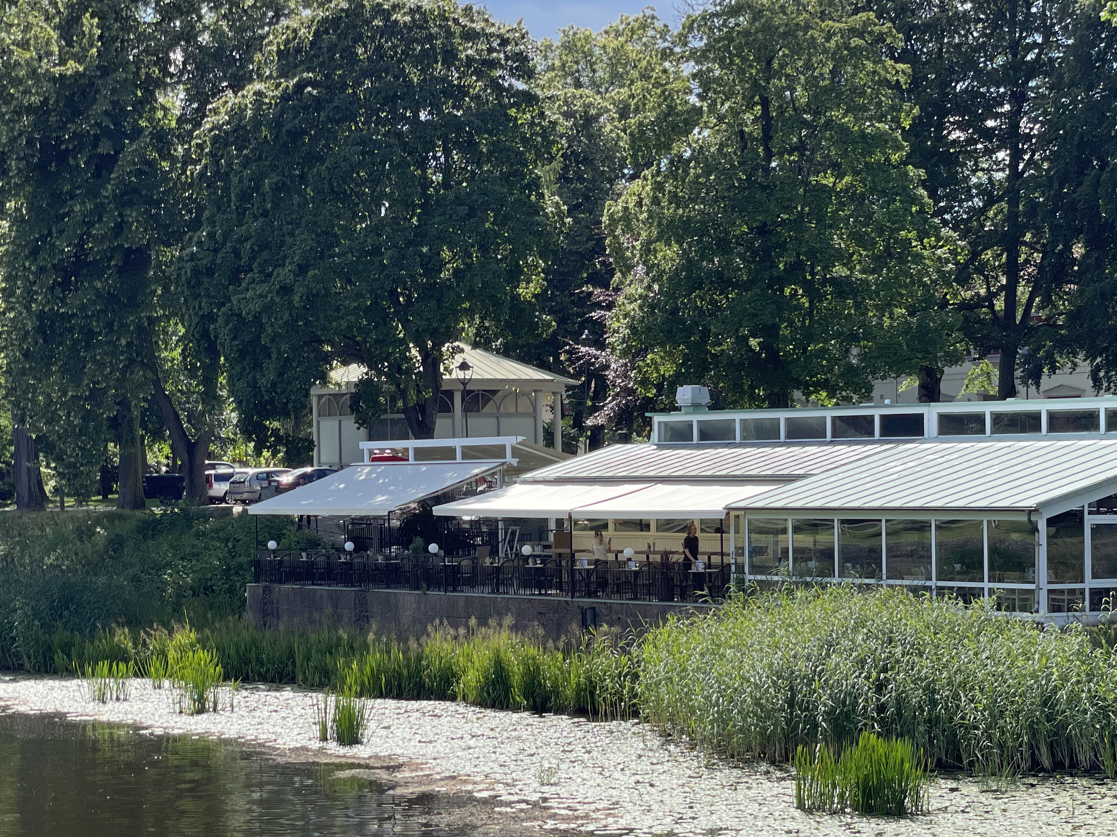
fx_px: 2711
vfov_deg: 17.6
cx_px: 623
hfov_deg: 23.3
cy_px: 507
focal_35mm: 84
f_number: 2
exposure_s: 1/905
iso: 32
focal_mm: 6
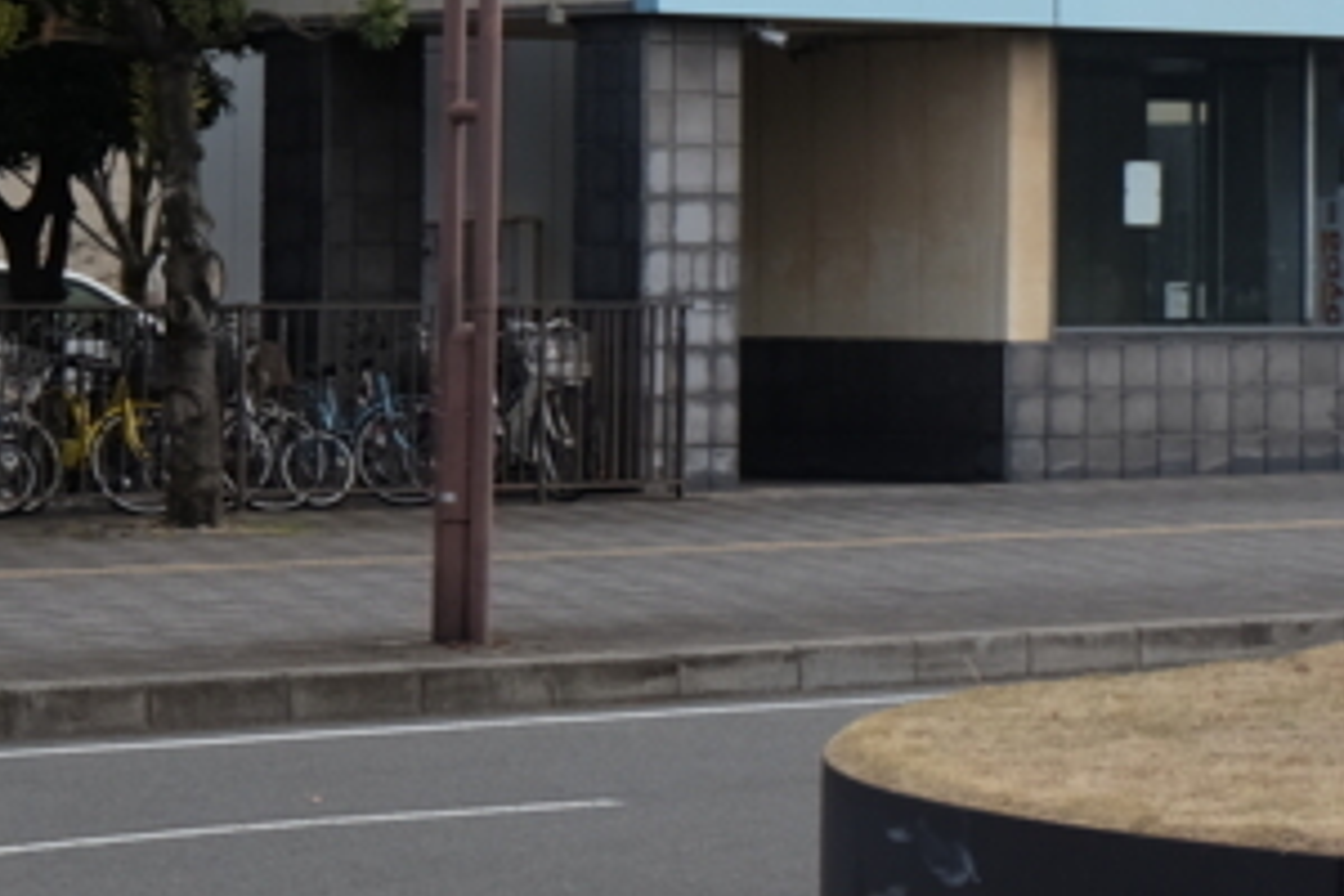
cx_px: 2115
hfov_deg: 11.7
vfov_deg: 8.2
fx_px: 6234
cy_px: -2
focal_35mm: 167
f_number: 5.6
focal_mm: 32.9
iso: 200
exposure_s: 1/250
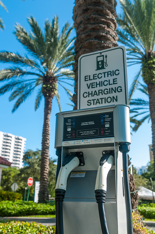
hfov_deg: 36.8
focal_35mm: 36
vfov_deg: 53.2
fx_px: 233
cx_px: 78
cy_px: 117
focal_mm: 24
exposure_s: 1/400
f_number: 4.5
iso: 100
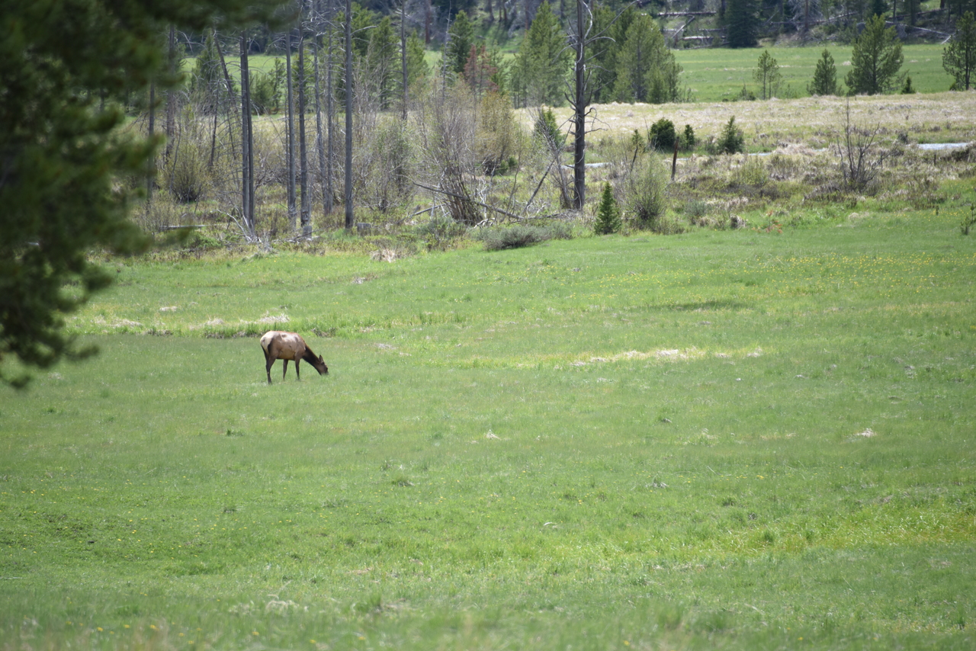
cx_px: 488
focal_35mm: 300
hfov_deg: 6.9
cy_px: 326
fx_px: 8135
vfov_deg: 4.6
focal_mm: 300
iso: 280
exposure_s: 1/640
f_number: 5.6
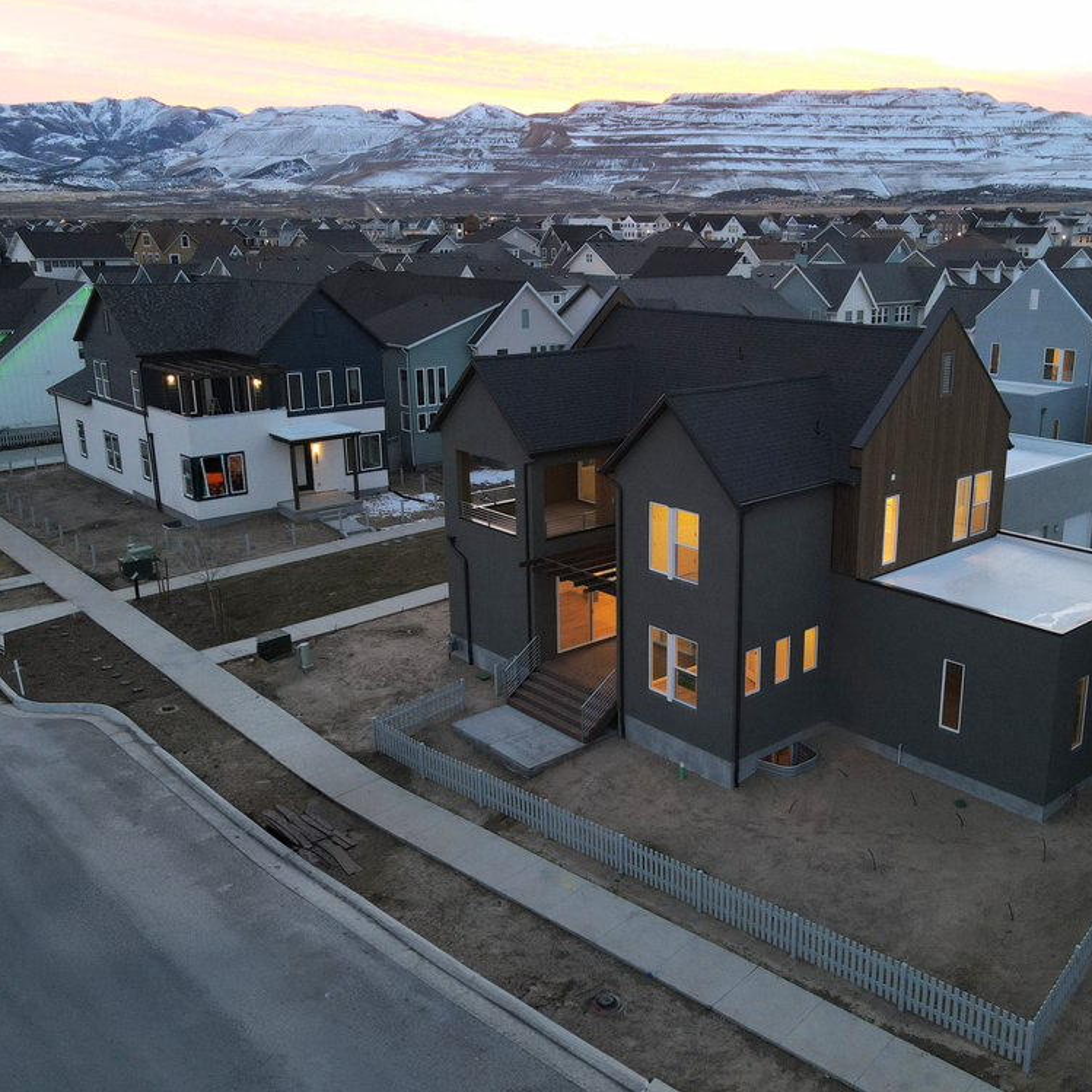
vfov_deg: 55.6
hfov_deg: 55.1
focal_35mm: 29
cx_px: 675
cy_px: 534
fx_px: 1035
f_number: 2.8
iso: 250
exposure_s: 1/15
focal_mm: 4.5
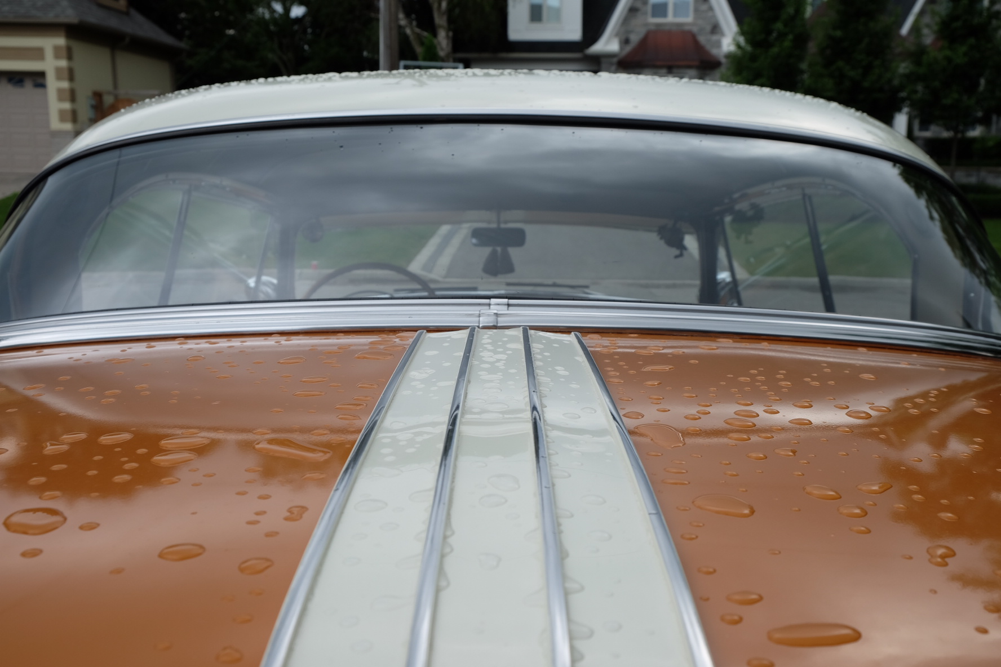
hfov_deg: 54.4
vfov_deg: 37.9
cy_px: 334
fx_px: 973
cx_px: 500
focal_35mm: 35
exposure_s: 1/180
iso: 200
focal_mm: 23.3
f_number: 7.1
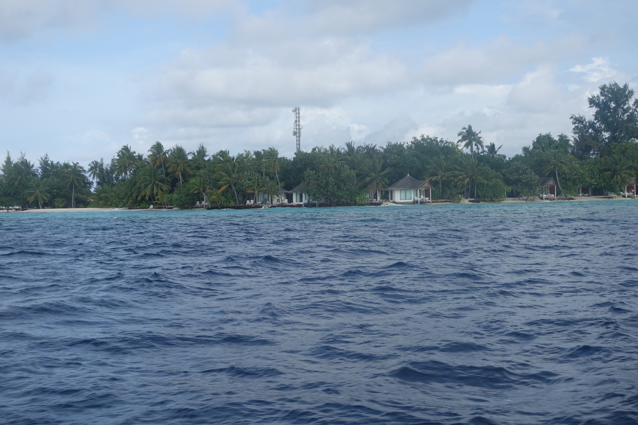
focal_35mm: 56
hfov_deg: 35.6
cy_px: 212
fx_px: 992
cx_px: 319
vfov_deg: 24.2
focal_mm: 20.43
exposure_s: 1/160
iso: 125
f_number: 4
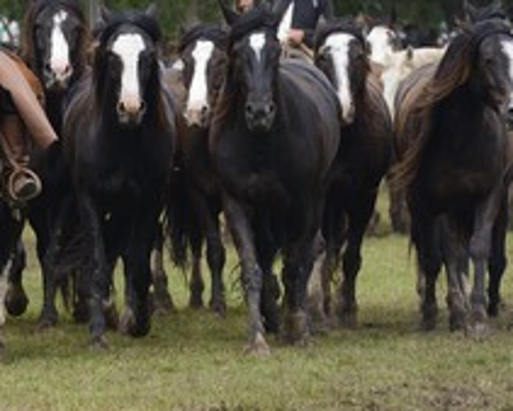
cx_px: 39
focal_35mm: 364
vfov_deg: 4.3
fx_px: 5529
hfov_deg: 5.3
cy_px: 83
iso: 400
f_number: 5.6
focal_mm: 195
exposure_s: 1/400
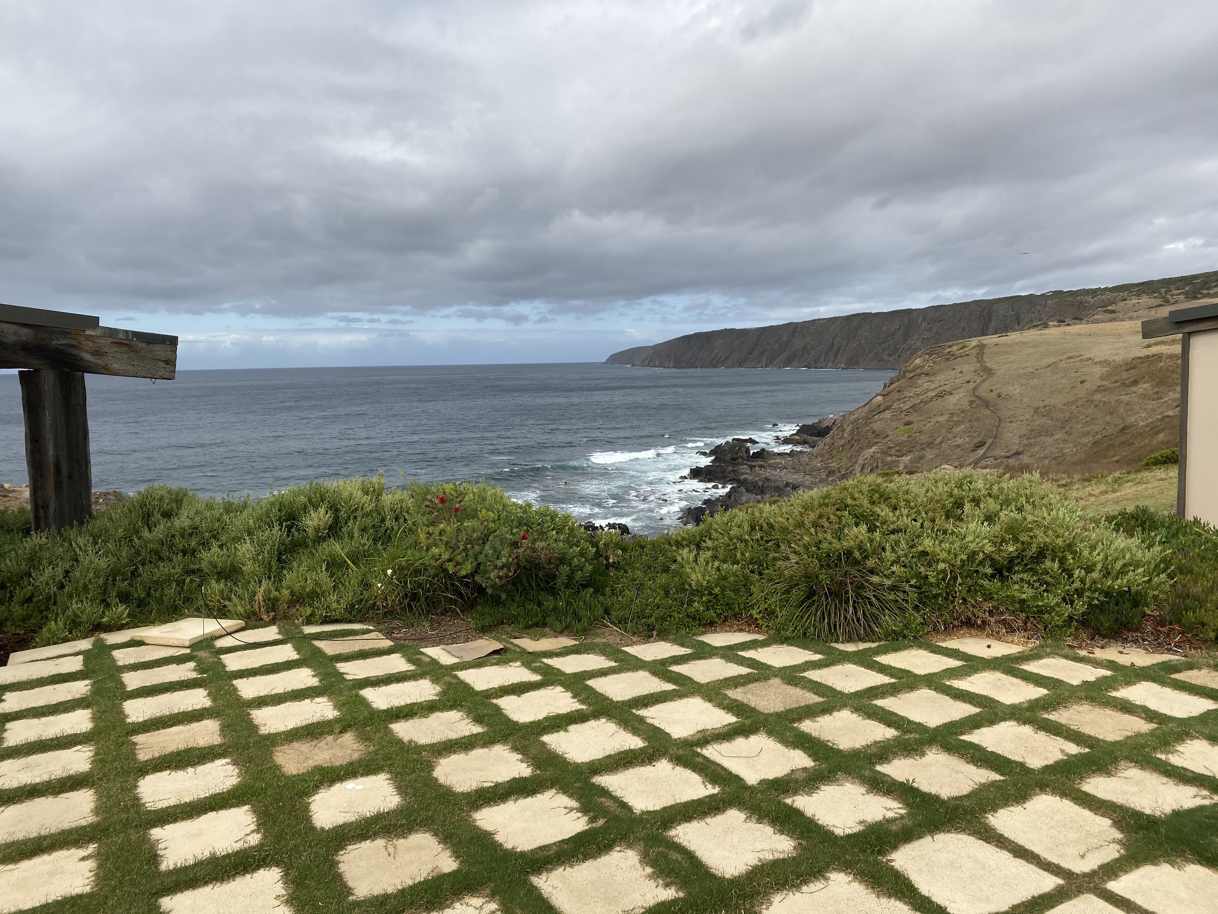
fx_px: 915
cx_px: 609
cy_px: 457
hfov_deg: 67.3
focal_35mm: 26
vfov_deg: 53.1
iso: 32
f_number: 1.8
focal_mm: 4.25
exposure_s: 1/3135
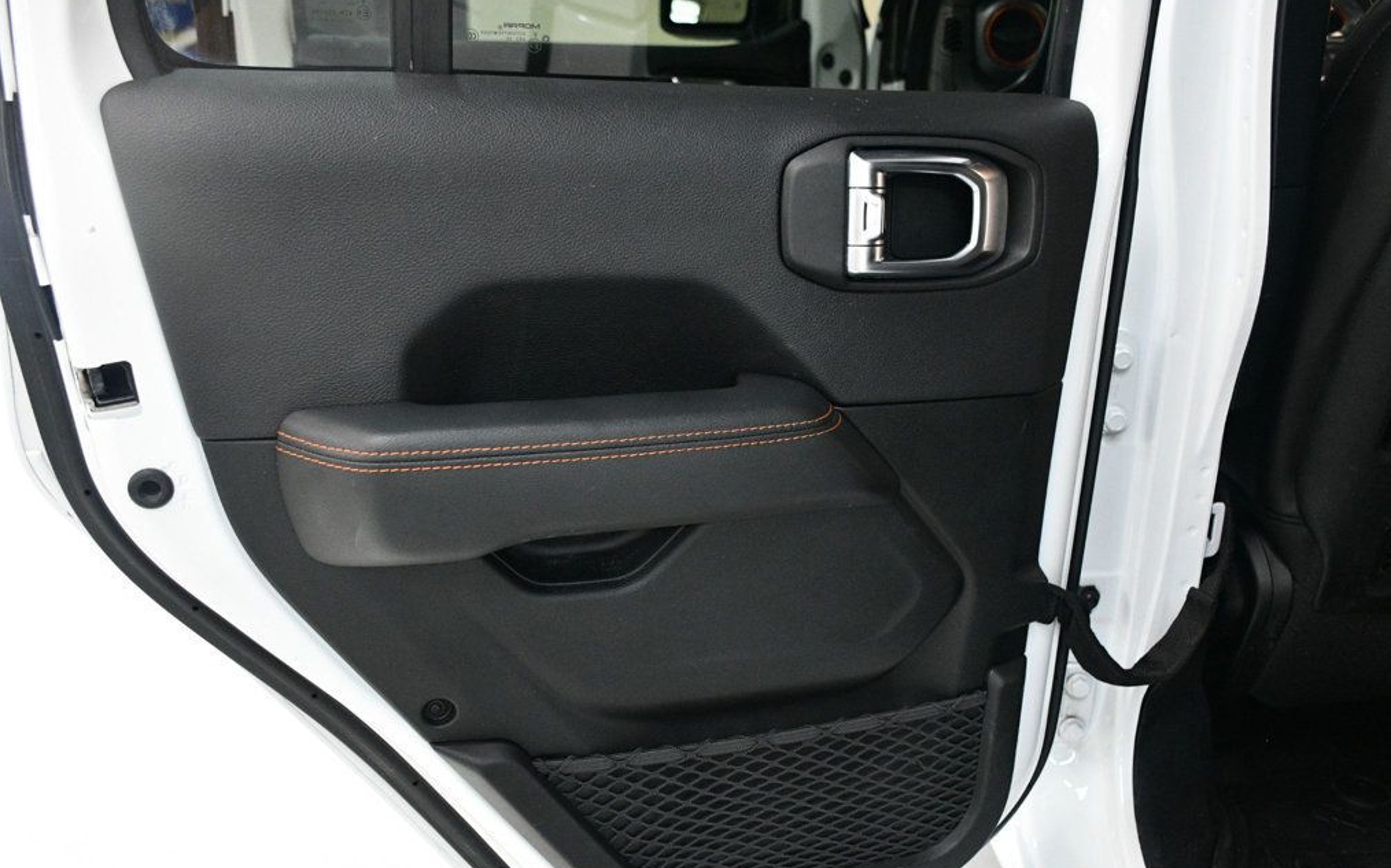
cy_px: 454
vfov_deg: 36.2
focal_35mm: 35
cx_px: 693
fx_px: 1326
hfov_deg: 55.3
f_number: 3.8
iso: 3200
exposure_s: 1/100
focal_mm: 23
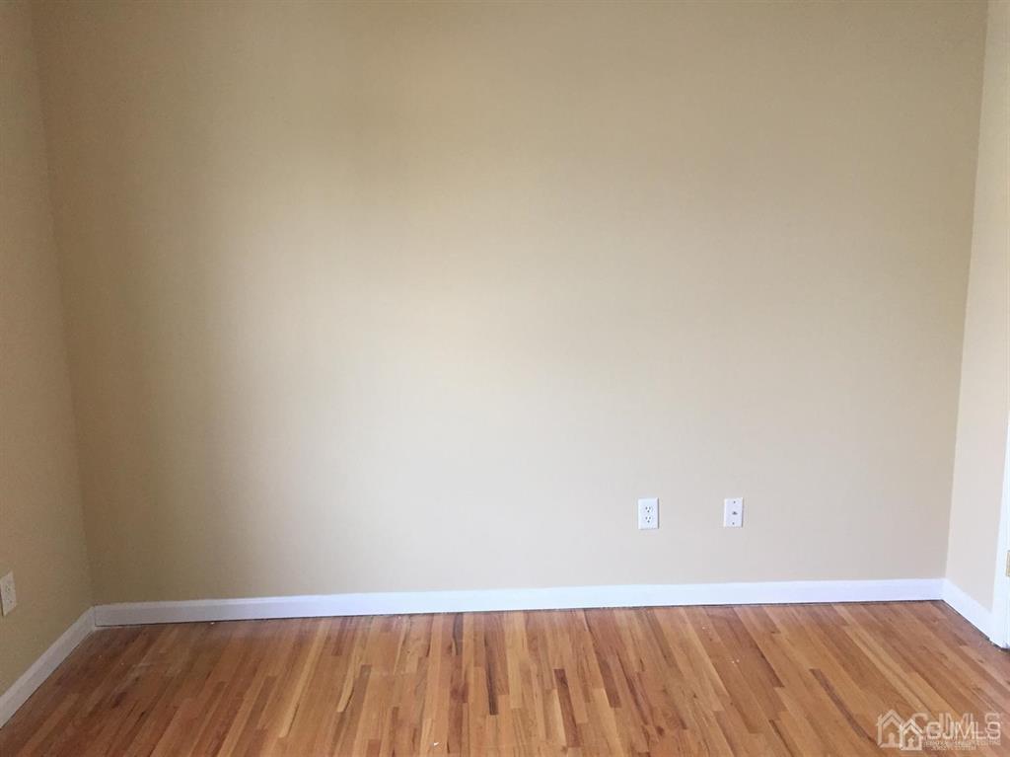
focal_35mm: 29
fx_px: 846
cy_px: 378
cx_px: 505
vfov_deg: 48.2
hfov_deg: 61.7
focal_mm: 4.15
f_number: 2.2
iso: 125
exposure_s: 1/30
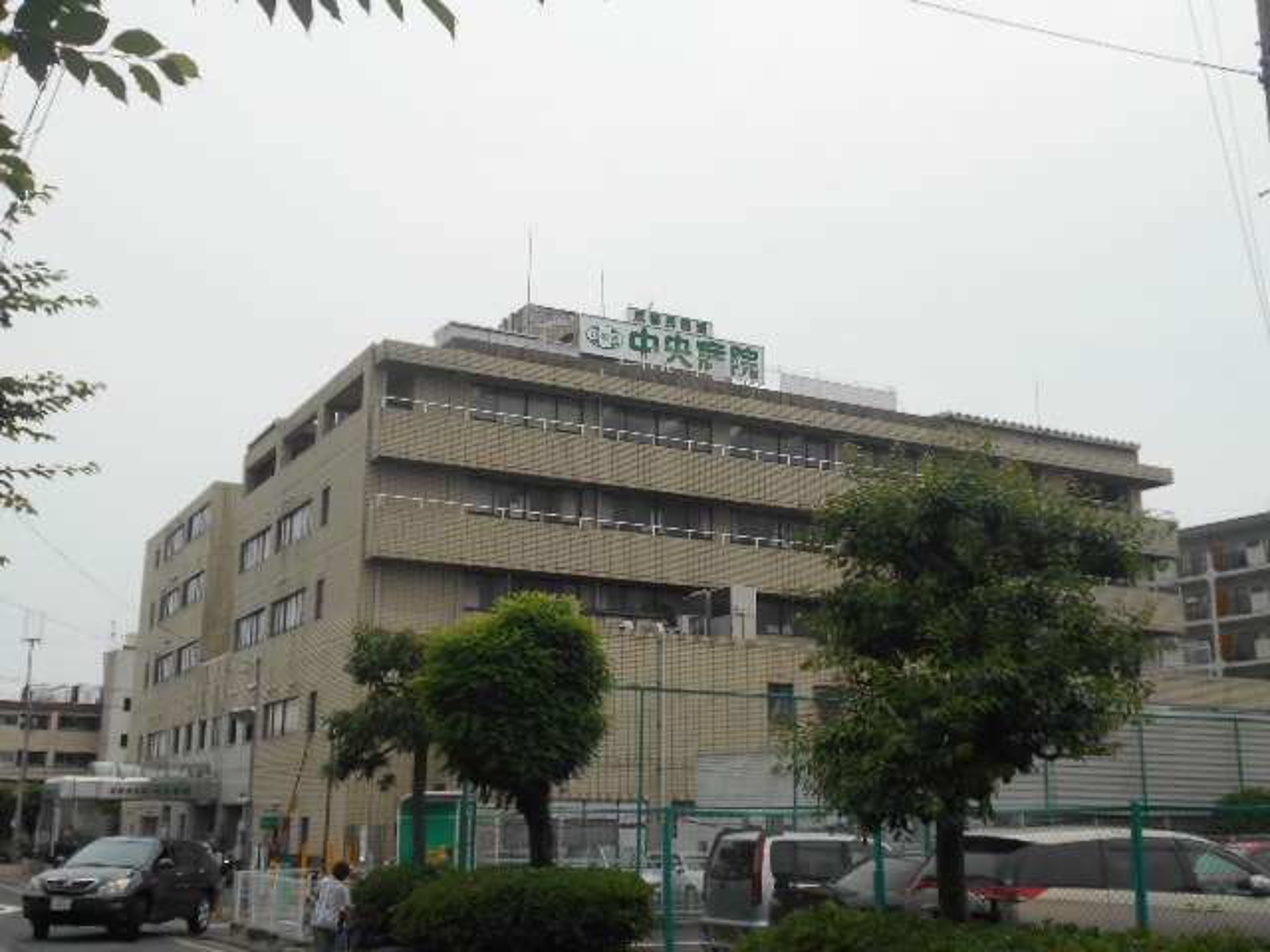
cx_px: 635
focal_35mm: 39
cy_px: 476
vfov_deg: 36.8
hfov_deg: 47.9
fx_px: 1431
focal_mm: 6.7
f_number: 3.9
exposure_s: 1/640
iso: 80
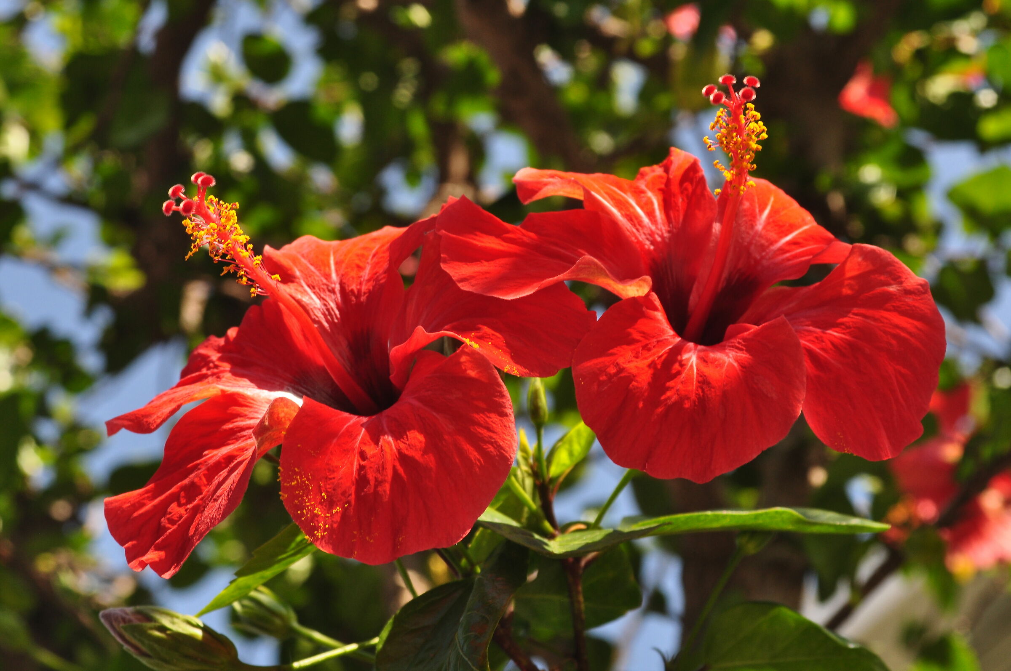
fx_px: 3366
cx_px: 506
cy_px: 336
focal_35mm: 120
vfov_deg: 11.4
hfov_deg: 17.1
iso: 320
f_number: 10
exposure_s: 1/250
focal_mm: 80
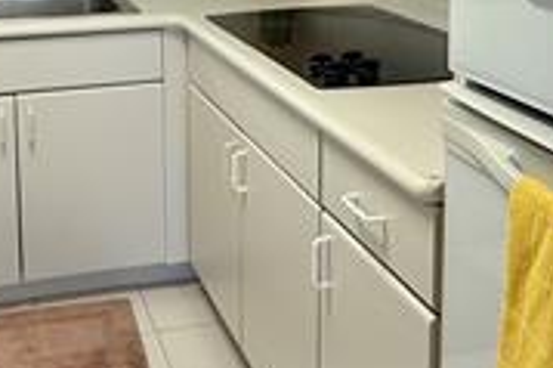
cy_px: -56
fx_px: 798
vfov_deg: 24.0
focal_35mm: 52
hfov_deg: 37.5
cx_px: 151
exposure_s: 1/120
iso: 125
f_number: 2.2
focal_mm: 2.22
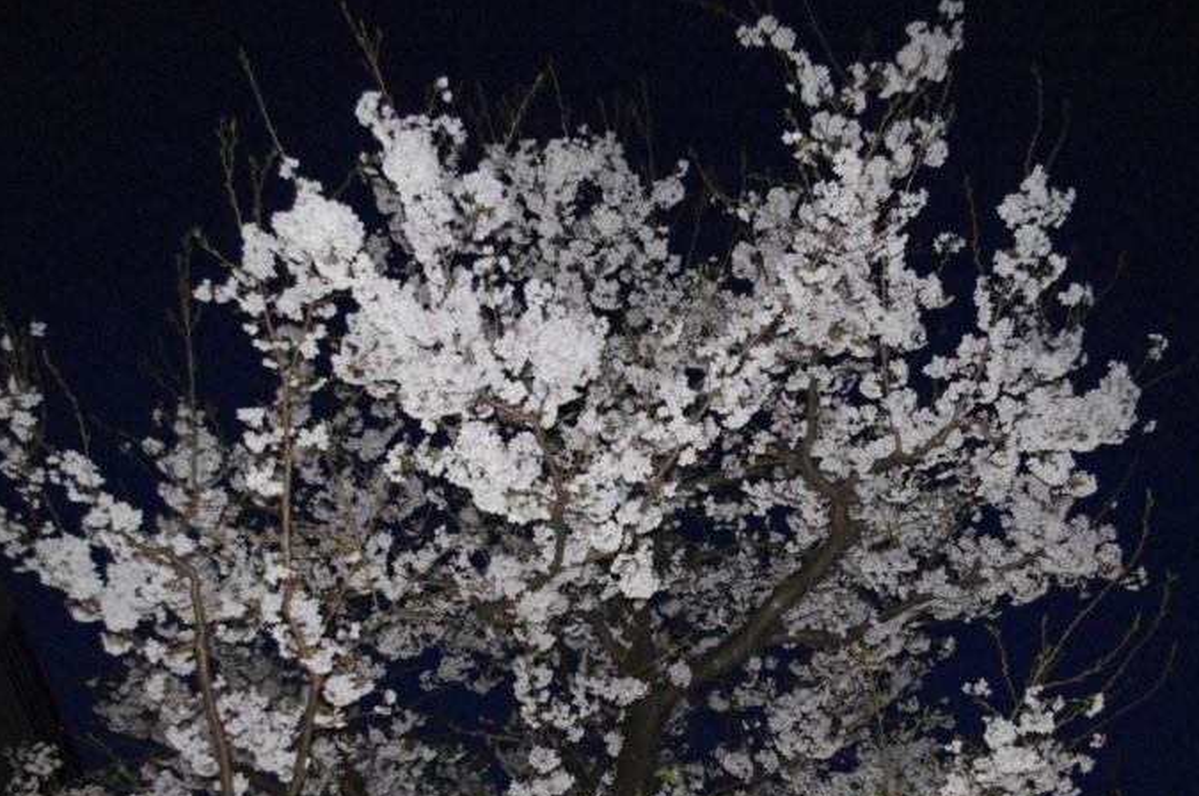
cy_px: 466
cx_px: 618
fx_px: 1064
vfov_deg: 40.9
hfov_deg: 58.8
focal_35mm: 32
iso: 6400
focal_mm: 18
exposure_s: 1/15
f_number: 4
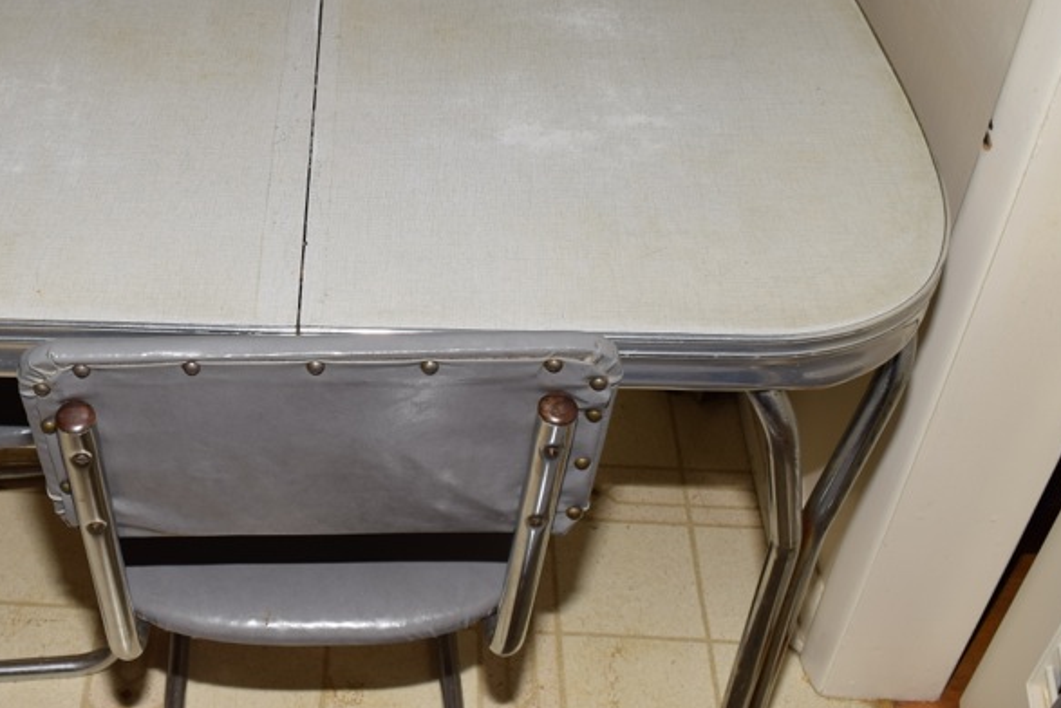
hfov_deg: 41.6
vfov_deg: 29.3
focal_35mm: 46
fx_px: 1356
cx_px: 284
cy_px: 313
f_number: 5.6
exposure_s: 1/100
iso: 100
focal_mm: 18
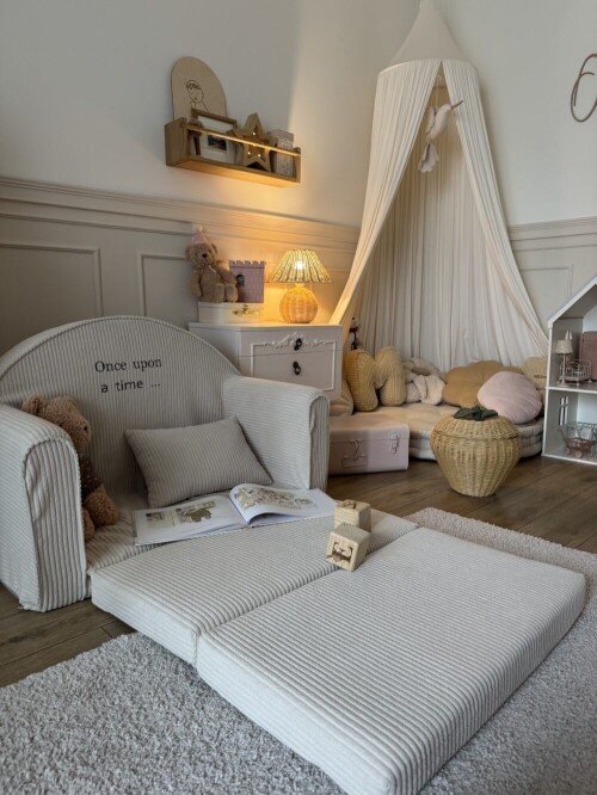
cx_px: 298
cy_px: 398
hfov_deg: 56.8
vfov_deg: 71.6
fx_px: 552
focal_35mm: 24
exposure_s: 1/50
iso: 200
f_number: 1.78
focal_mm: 6.76
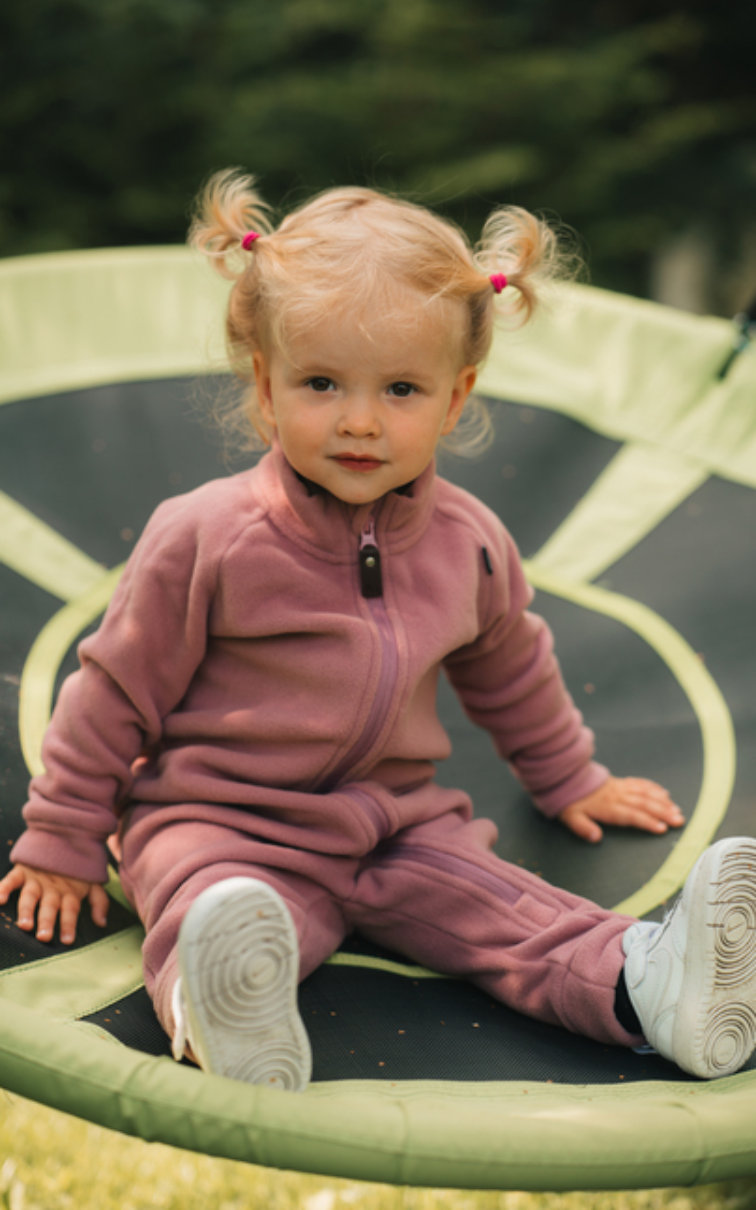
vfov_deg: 23.8
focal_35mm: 87
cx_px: 386
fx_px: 2870
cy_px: 606
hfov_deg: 15.0
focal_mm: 85
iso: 100
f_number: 2.5
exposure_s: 1/320
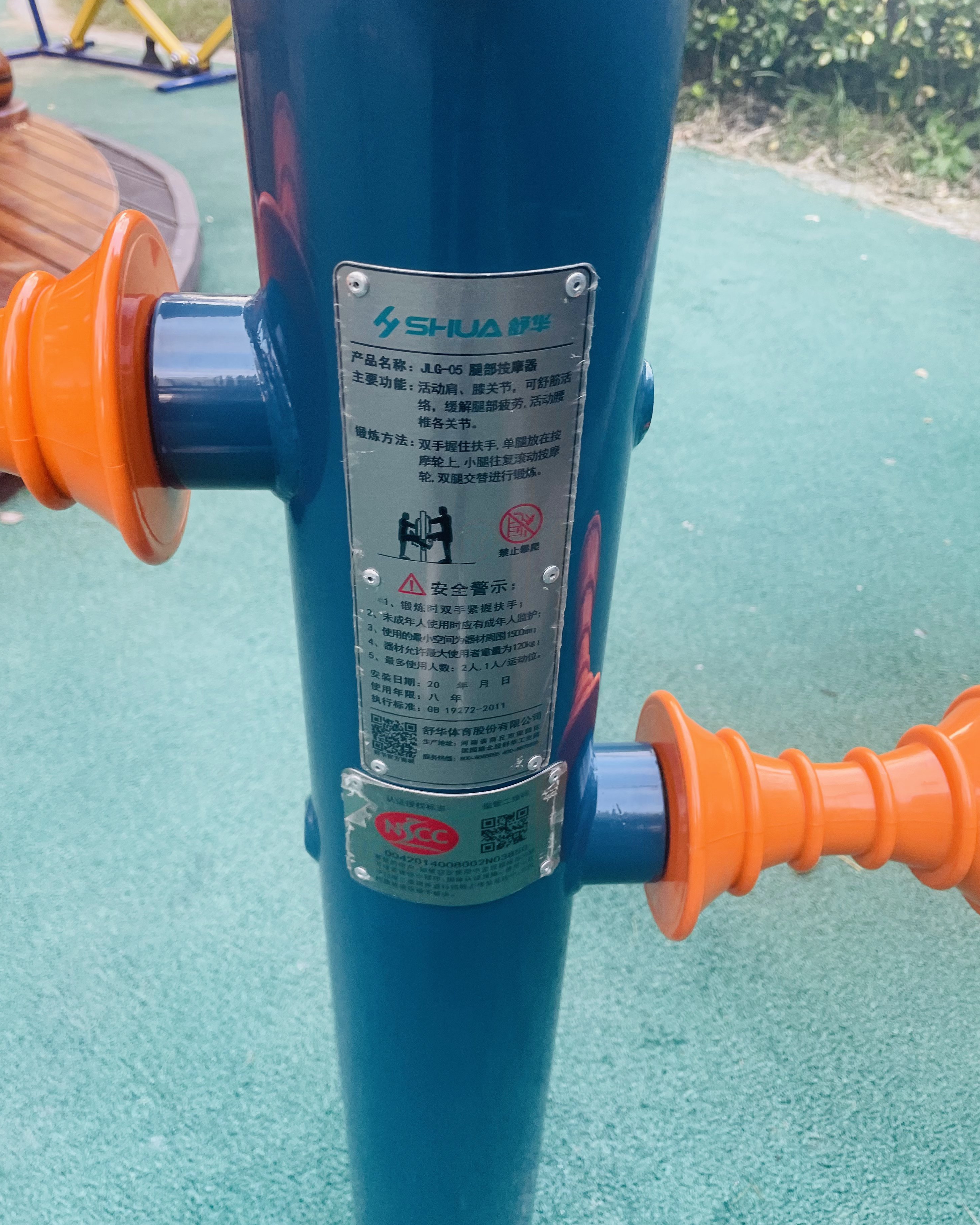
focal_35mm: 28
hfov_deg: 51.5
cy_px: 593
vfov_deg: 62.2
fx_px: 1015
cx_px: 489
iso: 80
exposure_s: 1/121
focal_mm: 4.2
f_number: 1.6
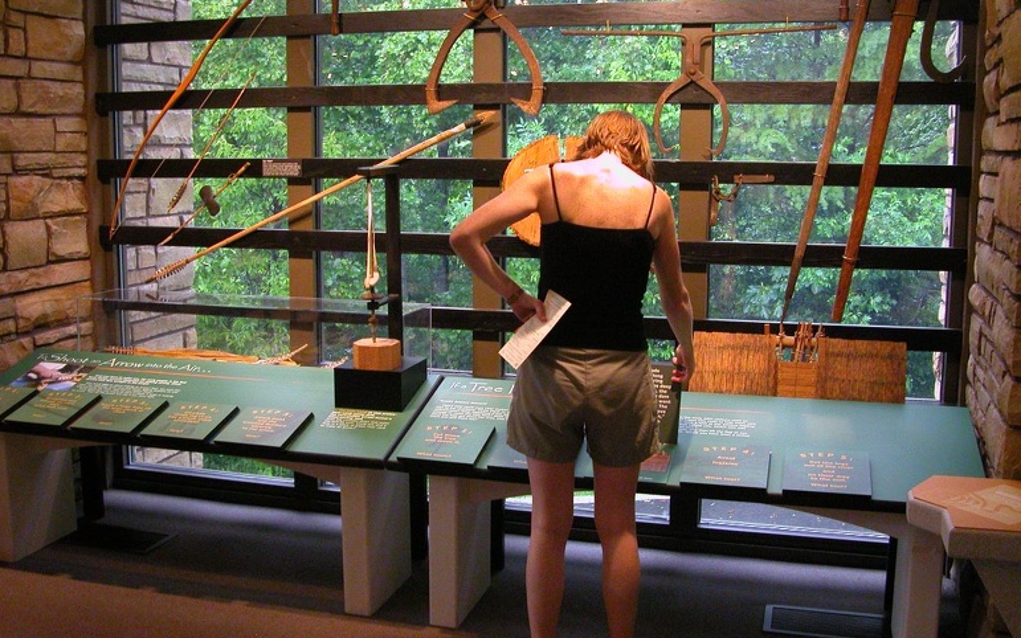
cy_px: 286
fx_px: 1030
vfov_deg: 34.4
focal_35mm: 37
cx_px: 509
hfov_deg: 52.7
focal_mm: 8.9
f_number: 2.8
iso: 400
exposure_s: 1/60
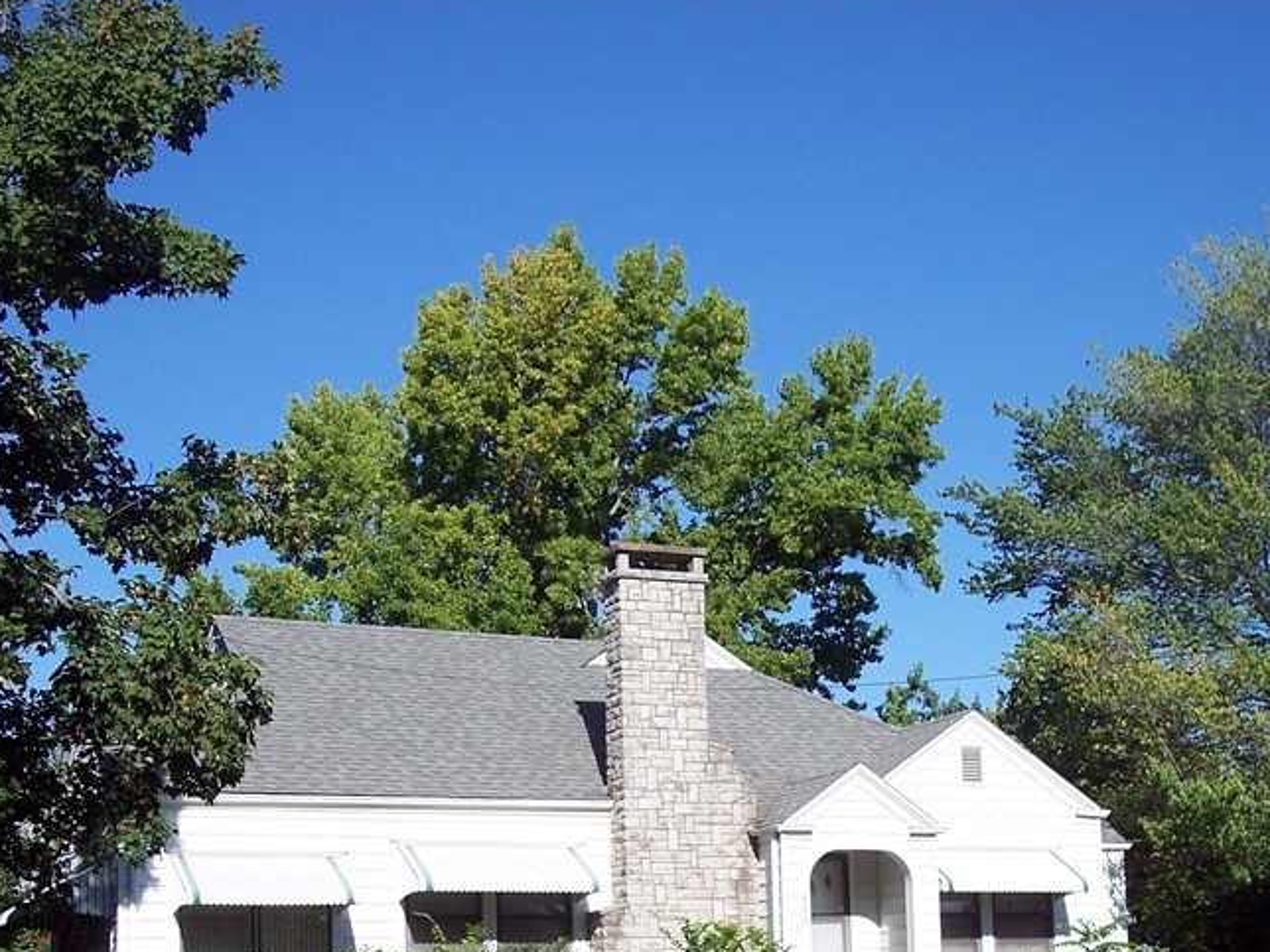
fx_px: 2275
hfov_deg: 31.2
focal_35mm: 62
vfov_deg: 23.4
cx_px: 718
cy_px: 739
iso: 100
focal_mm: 8
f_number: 4
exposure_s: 1/750
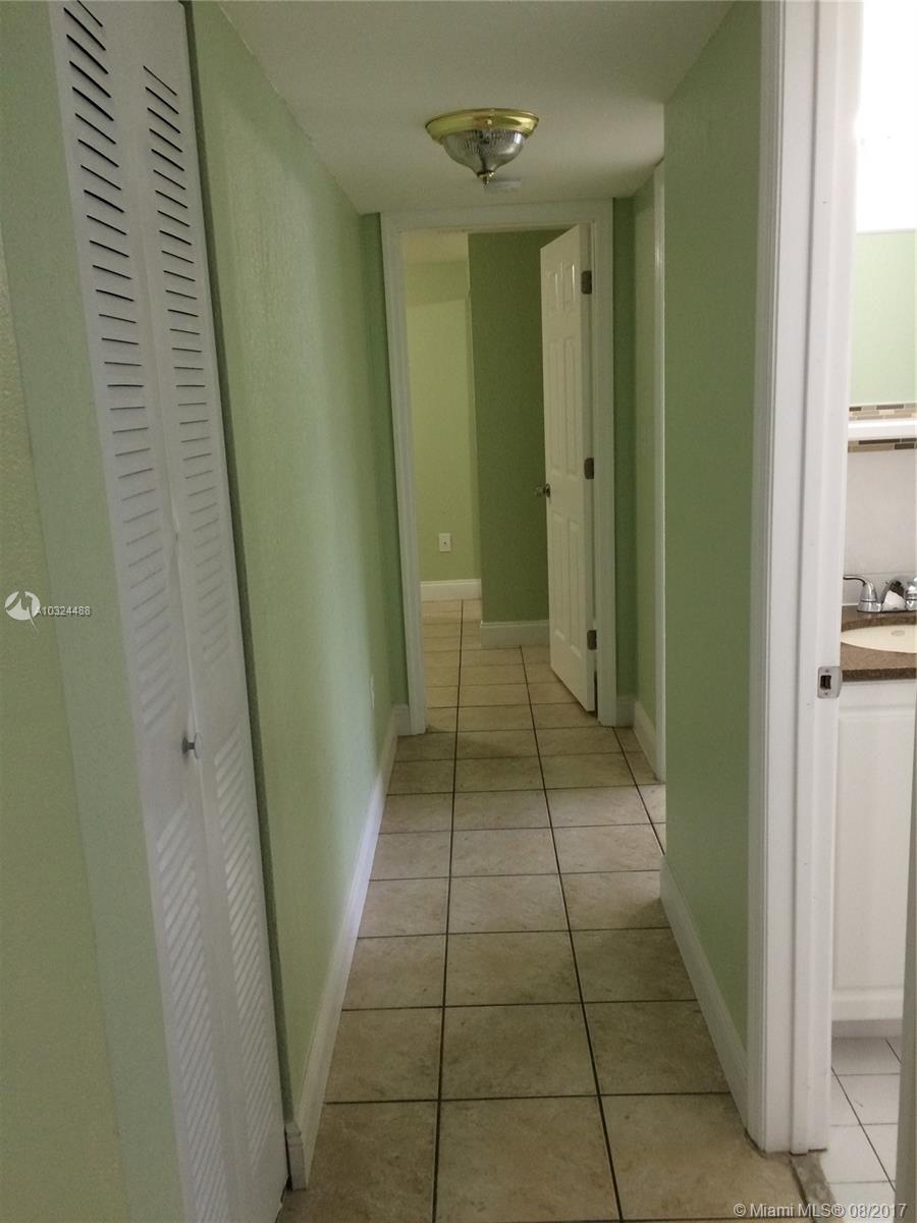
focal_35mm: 29
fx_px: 1024
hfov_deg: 48.2
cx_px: 458
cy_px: 612
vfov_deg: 61.7
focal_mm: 4.15
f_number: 2.2
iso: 125
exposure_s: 1/30
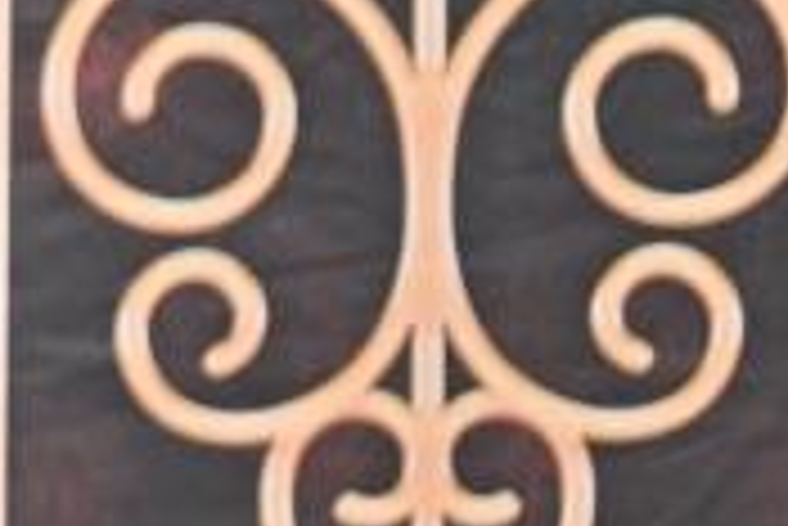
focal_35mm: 790
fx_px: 17306
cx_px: -1400
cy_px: -443
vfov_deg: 1.7
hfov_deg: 2.6
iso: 400
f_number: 2.8
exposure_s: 1/250
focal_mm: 135
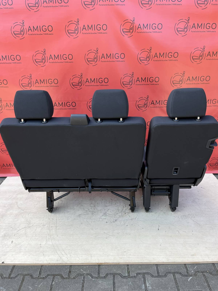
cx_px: 109
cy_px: 146
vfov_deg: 67.3
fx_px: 218
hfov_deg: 53.1
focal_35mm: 26
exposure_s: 1/400
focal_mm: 5.1
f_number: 1.6
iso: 50
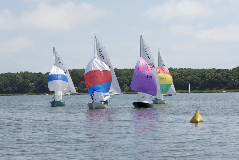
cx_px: 120
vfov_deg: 11.4
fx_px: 797
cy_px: 80
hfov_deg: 17.1
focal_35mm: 120
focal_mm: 80
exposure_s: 1/3200
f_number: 5.6
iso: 400
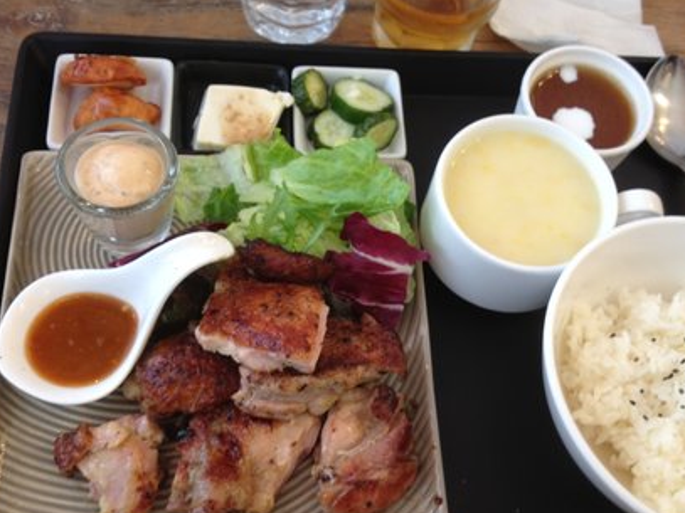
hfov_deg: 43.8
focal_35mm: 43
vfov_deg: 33.6
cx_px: 379
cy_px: 258
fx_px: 851
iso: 50
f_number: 2.4
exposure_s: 1/20
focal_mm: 4.28
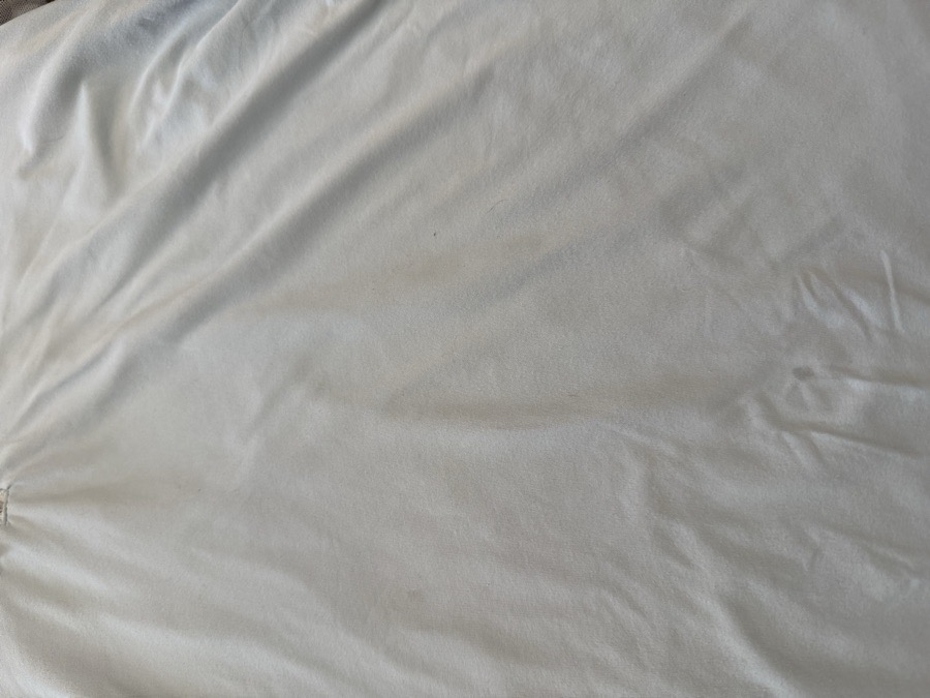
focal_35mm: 24
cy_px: 349
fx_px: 645
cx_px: 465
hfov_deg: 71.6
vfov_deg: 56.8
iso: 160
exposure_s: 1/120
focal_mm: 6.76
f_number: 1.78
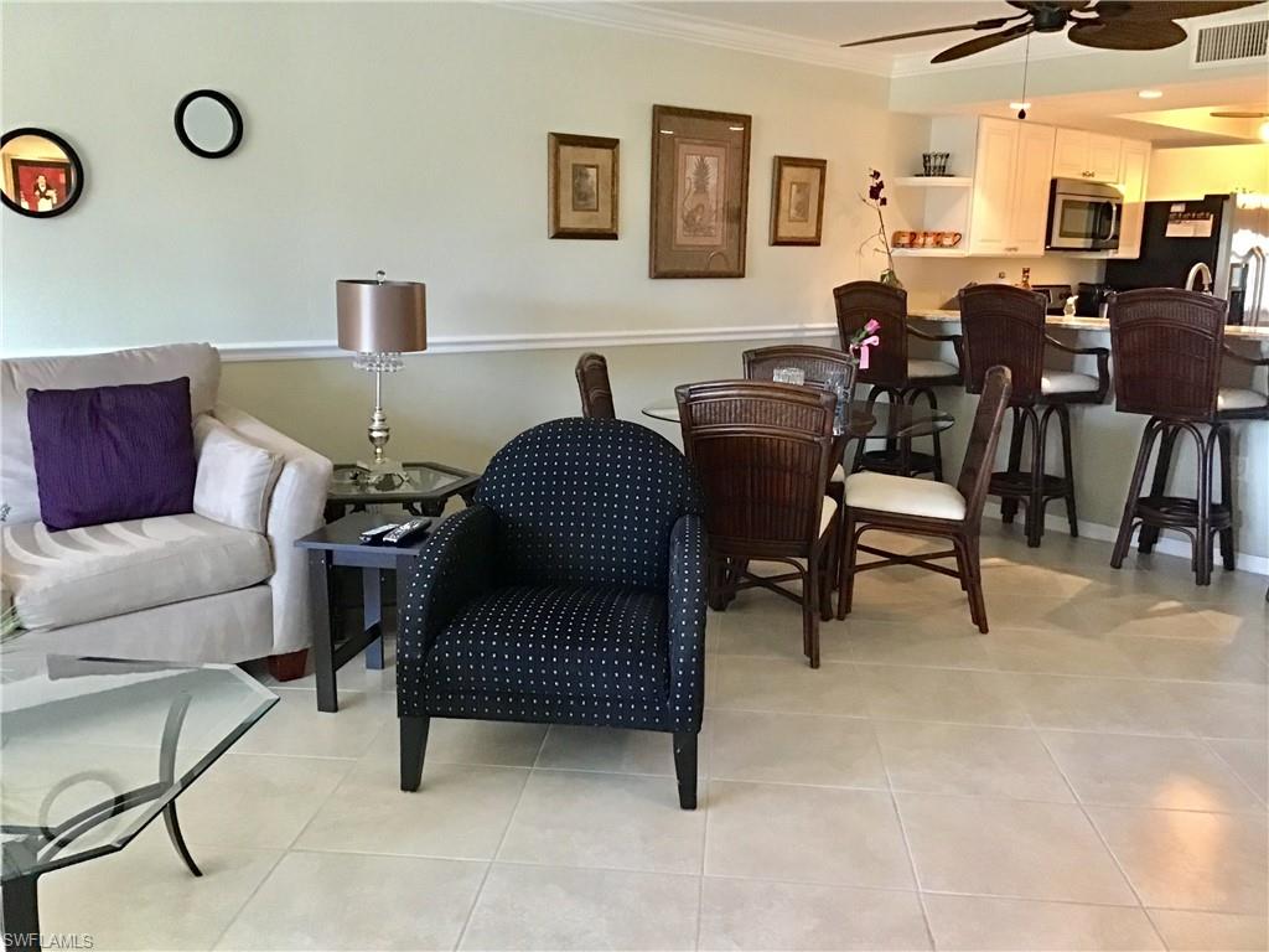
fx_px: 1136
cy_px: 476
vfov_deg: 45.4
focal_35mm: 31
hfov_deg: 58.4
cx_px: 634
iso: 200
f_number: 2.4
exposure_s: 1/24
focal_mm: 3.3
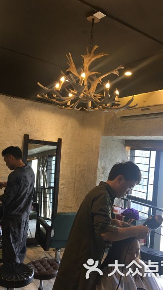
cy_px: 144
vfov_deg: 61.0
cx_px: 78
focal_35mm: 32
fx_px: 246
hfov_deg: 36.7
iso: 40
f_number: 2.2
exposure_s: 1/33
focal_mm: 4.15
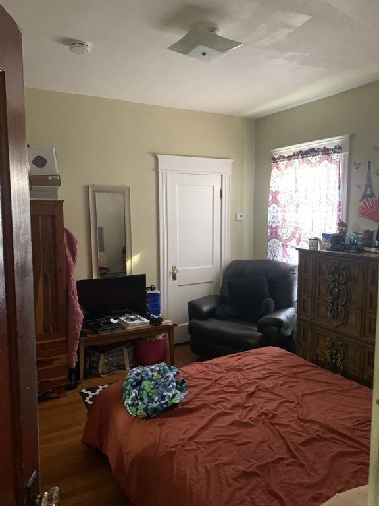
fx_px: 380
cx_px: 190
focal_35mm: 26
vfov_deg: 67.3
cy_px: 253
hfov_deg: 53.1
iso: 500
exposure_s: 1/30
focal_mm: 4.25
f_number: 1.8
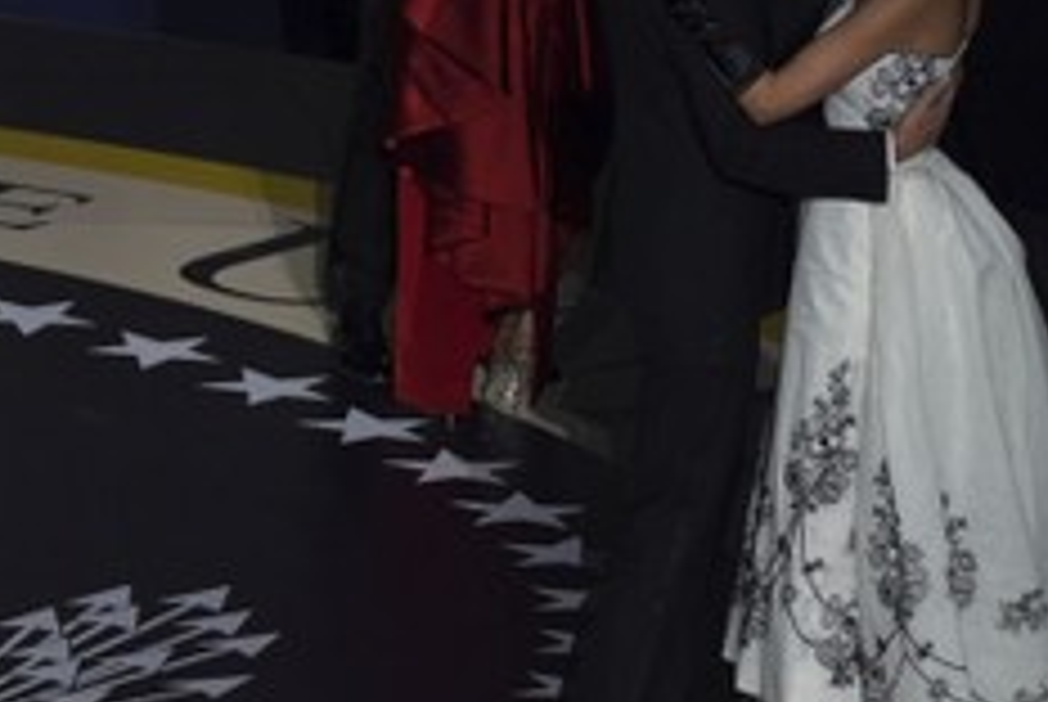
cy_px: 288
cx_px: -580
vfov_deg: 2.4
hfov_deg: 3.6
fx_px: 16410
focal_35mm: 563
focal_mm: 146
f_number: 2.8
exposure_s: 1/320
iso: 800
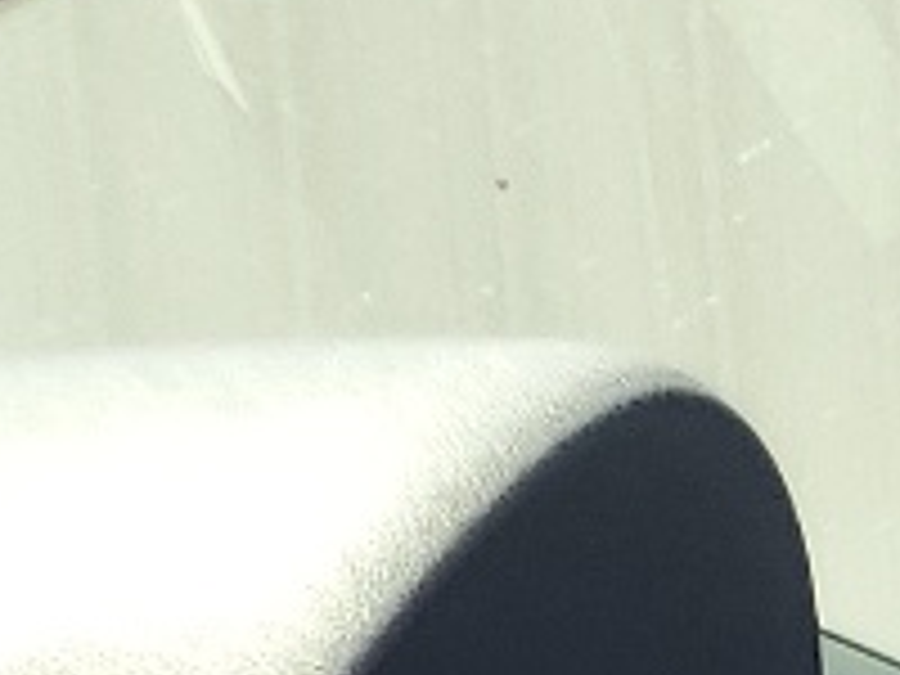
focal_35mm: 208
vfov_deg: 6.4
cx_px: 2664
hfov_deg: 8.2
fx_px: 5408
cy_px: 2128
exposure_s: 1/345
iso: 50
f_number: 1.5
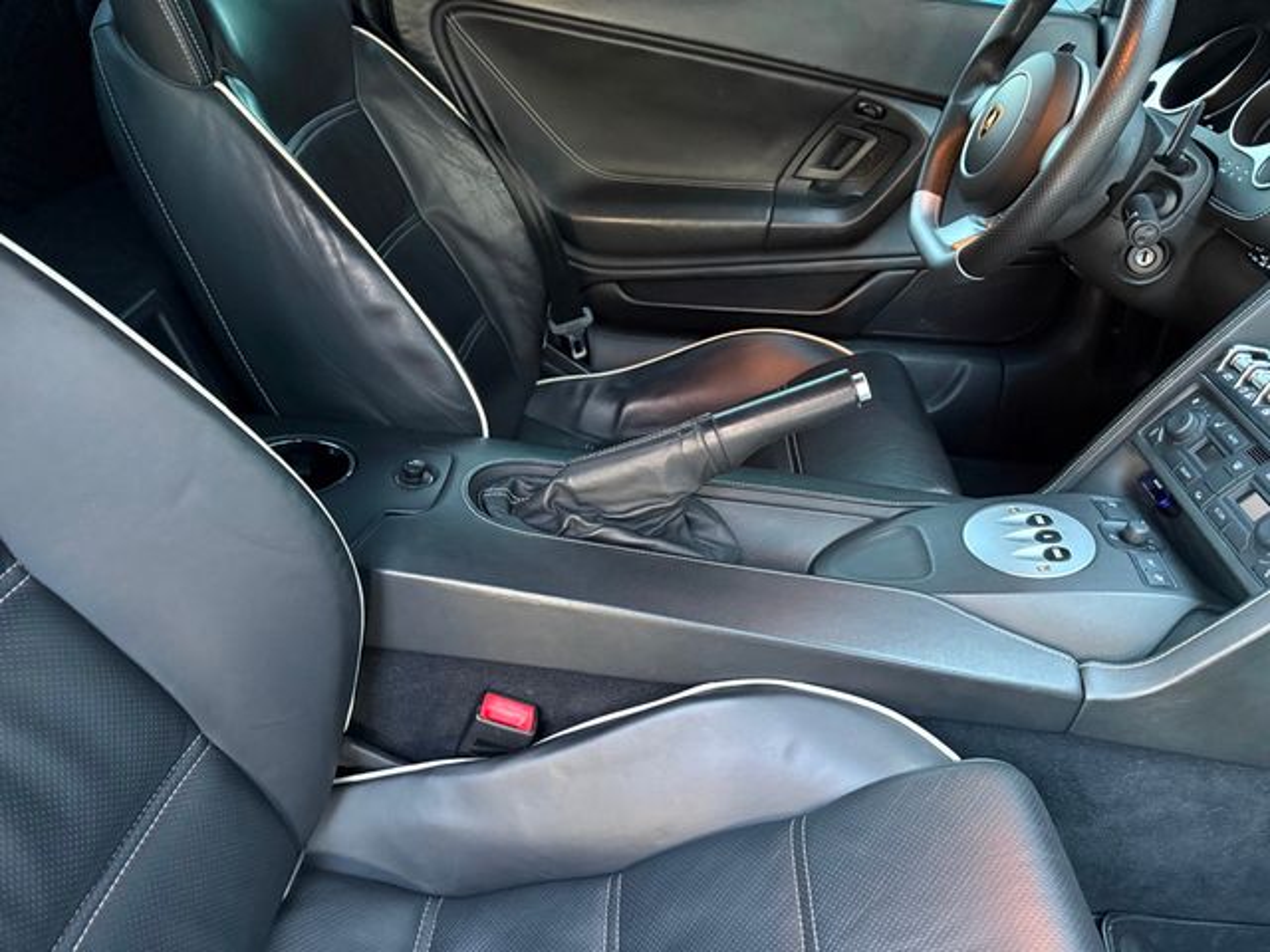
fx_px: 881
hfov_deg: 71.6
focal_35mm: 24
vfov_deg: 56.8
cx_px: 635
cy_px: 476
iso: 1000
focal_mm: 6.76
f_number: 1.78
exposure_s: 1/37
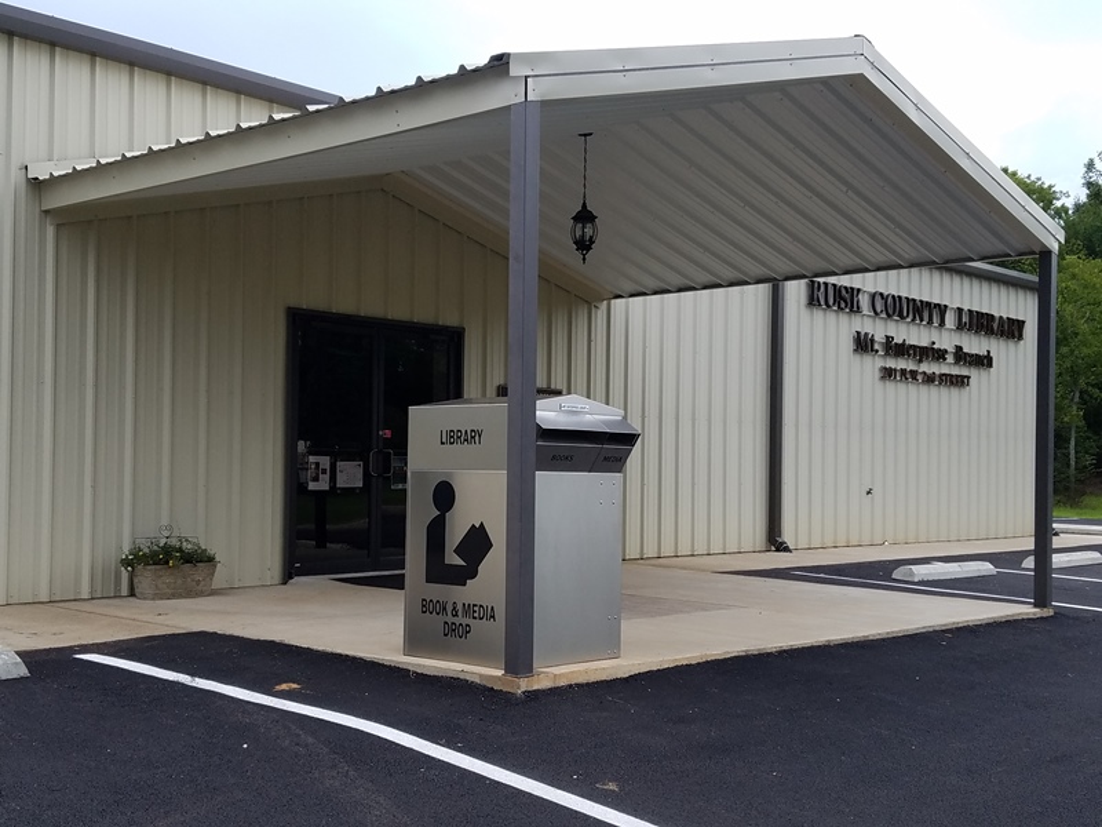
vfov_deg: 53.1
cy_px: 414
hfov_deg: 67.3
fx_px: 828
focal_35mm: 26
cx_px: 551
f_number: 1.7
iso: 50
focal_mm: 4.2
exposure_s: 1/140
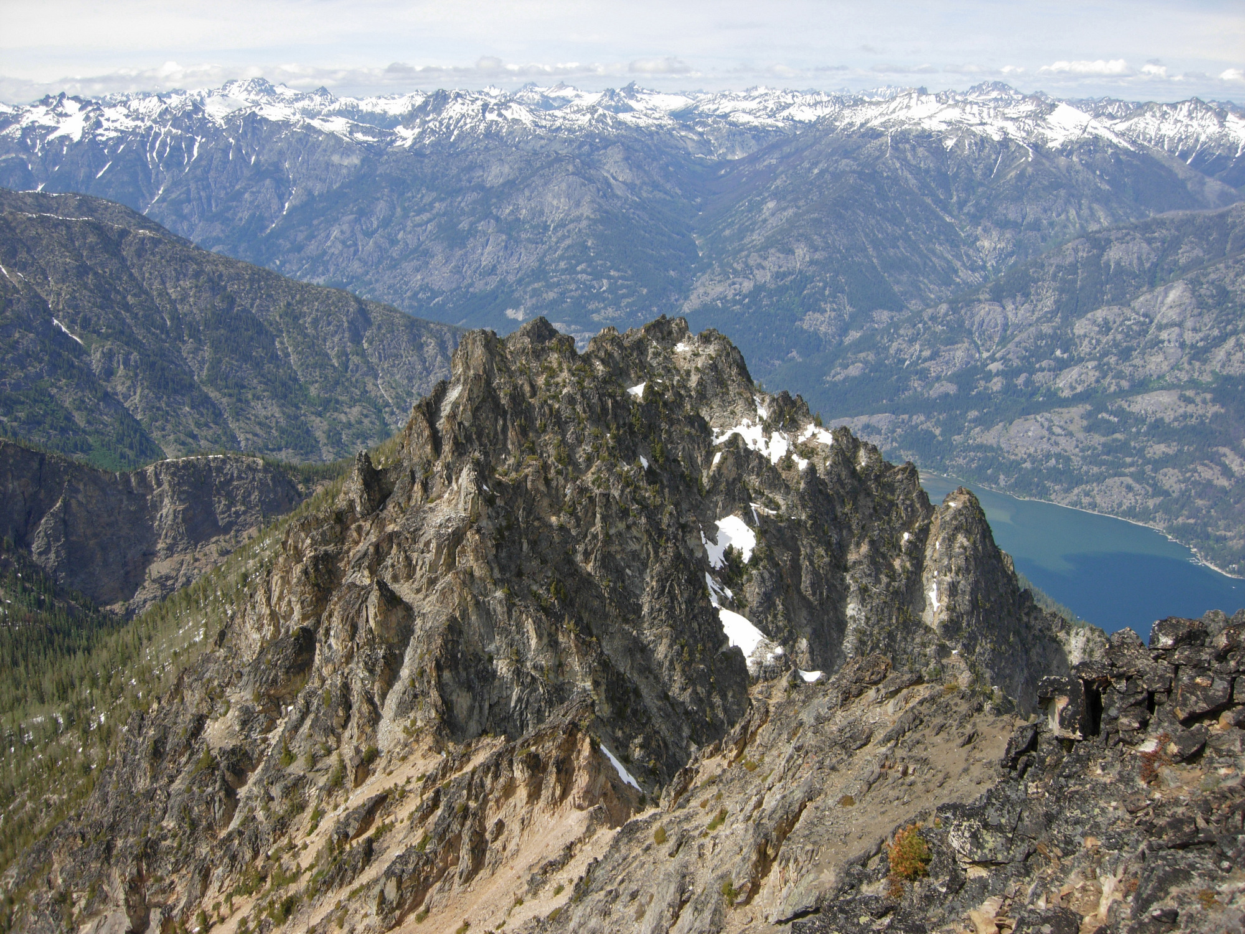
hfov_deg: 51.4
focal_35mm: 36
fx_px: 1295
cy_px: 467
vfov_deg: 39.7
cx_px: 622
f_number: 3.8
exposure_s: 1/558
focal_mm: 7.5
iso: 50
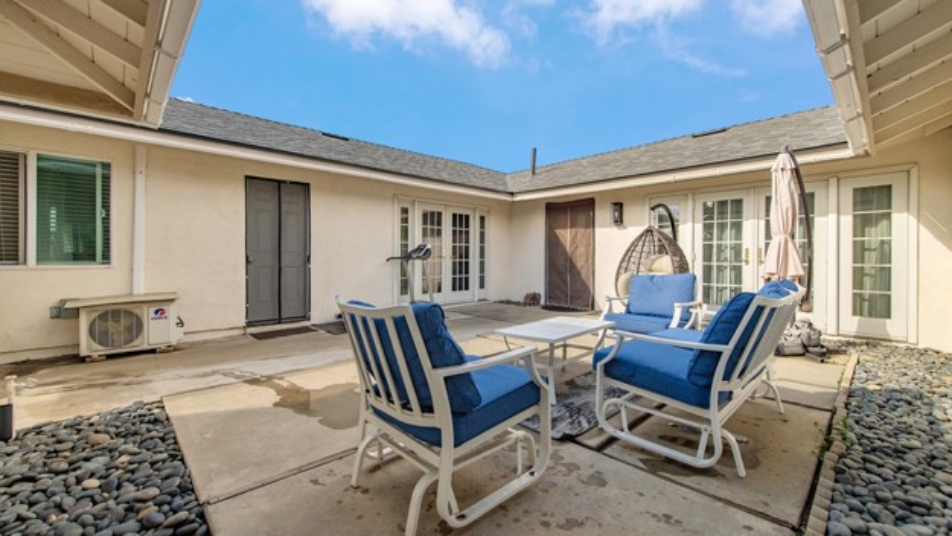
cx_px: 481
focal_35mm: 15
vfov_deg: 70.5
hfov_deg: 103.0
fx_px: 379
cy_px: 254
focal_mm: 14
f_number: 5.6
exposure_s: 1/250
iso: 110
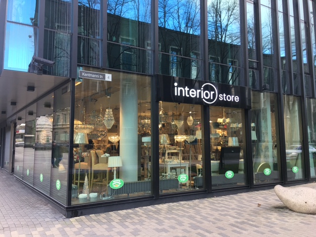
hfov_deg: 61.7
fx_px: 265
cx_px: 158
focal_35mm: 29
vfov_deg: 48.2
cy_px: 118
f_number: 2.2
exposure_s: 1/33
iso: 25
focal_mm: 4.15
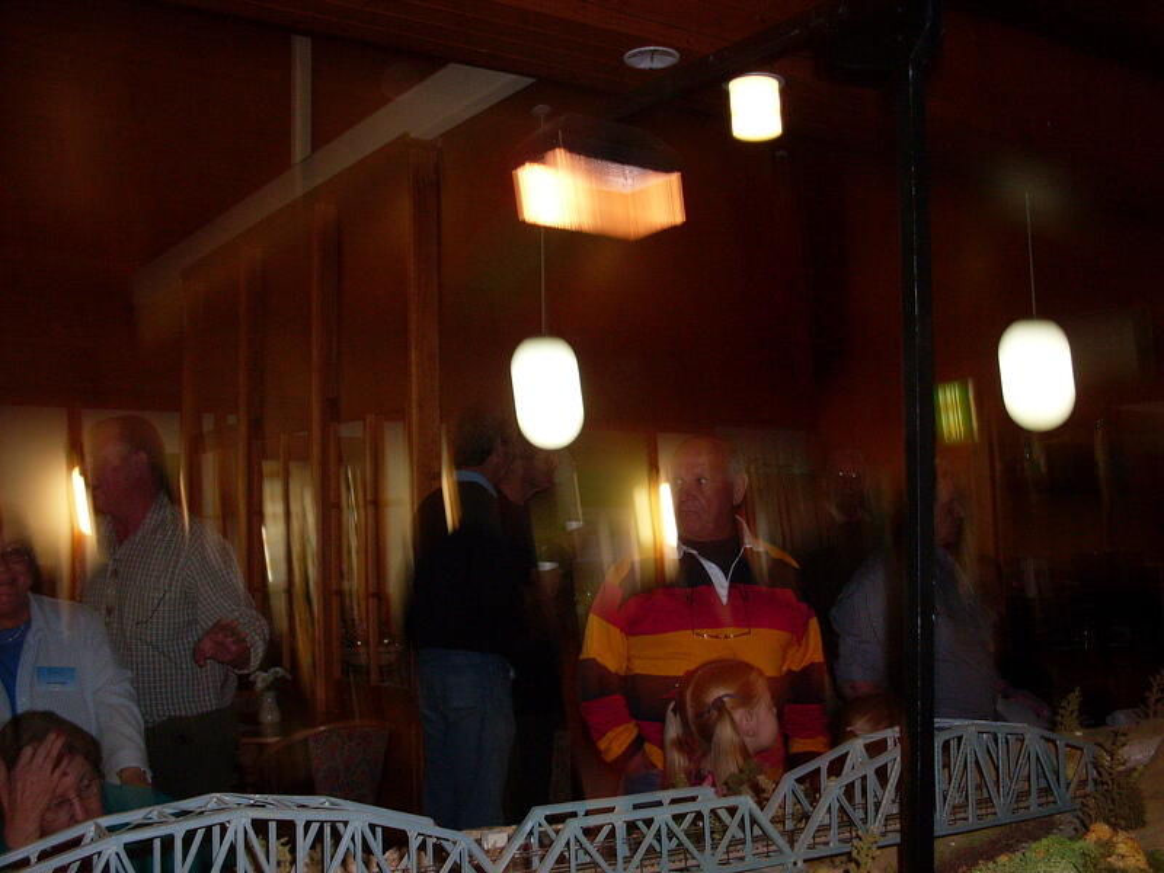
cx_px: 582
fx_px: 1278
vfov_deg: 37.7
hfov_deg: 49.0
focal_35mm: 38
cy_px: 436
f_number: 2.8
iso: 100
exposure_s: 1/45
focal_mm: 6.3
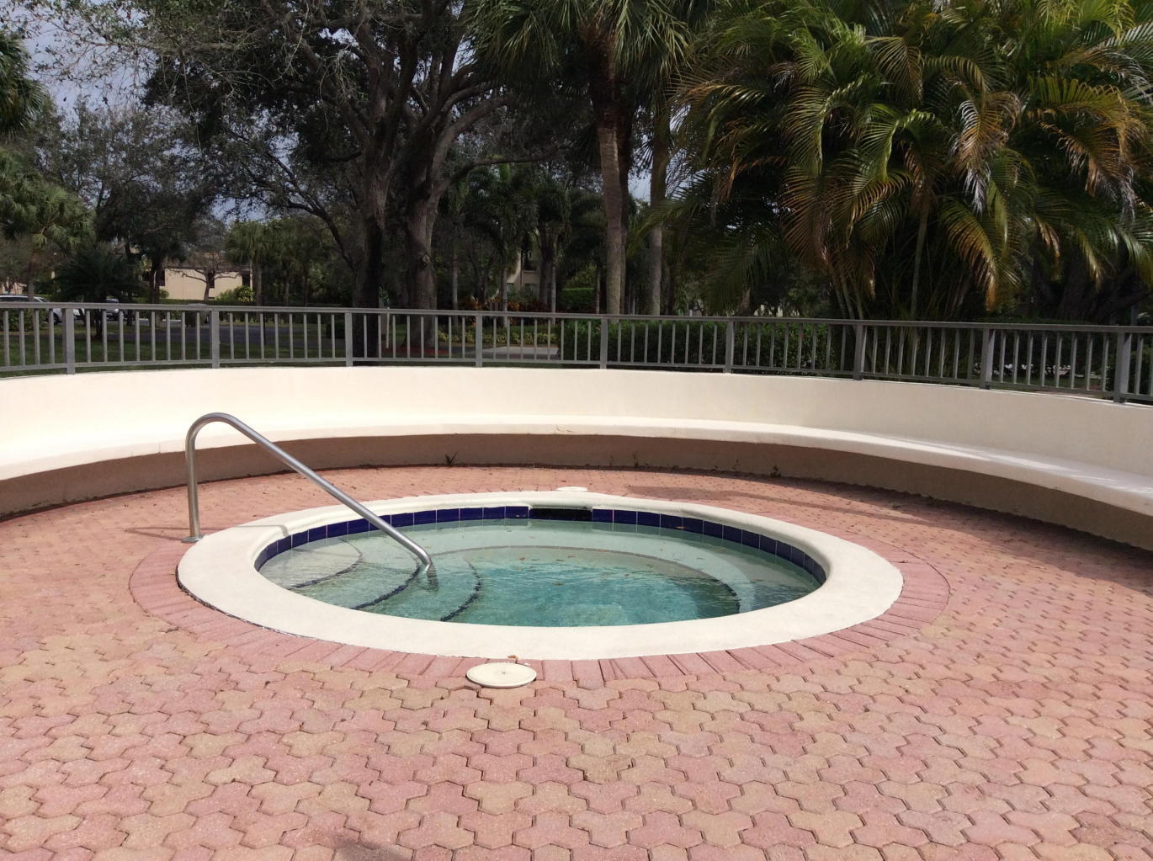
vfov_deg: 42.8
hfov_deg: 55.4
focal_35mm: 33
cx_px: 576
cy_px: 430
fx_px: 1097
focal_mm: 3.3
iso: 32
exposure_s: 1/3012
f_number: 2.4
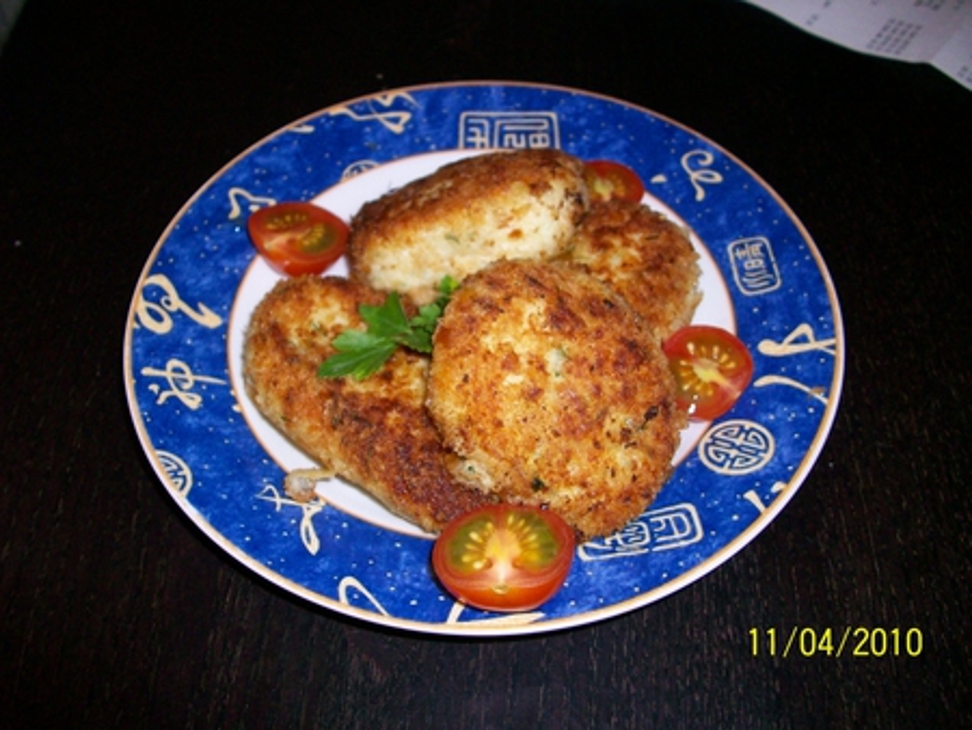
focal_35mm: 34
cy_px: 365
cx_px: 486
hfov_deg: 53.9
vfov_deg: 41.8
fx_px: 955
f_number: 2.8
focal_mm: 5.7
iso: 160
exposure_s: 1/60
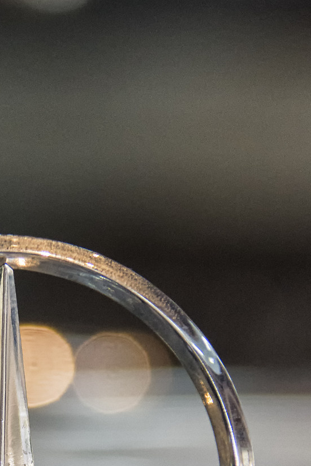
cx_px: -14
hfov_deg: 1.8
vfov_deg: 2.7
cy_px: 490
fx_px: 9892
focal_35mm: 763
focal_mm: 175
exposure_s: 1/125
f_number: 5.6
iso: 1800
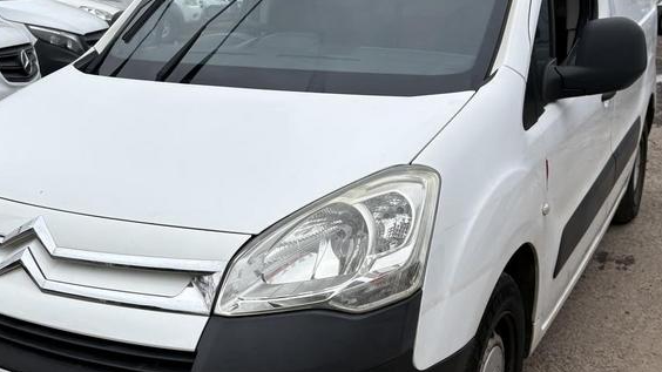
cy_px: 160
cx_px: 238
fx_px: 790
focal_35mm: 45
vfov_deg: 26.5
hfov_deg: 45.0
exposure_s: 1/2012
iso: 50
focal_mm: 5.96
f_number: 1.6
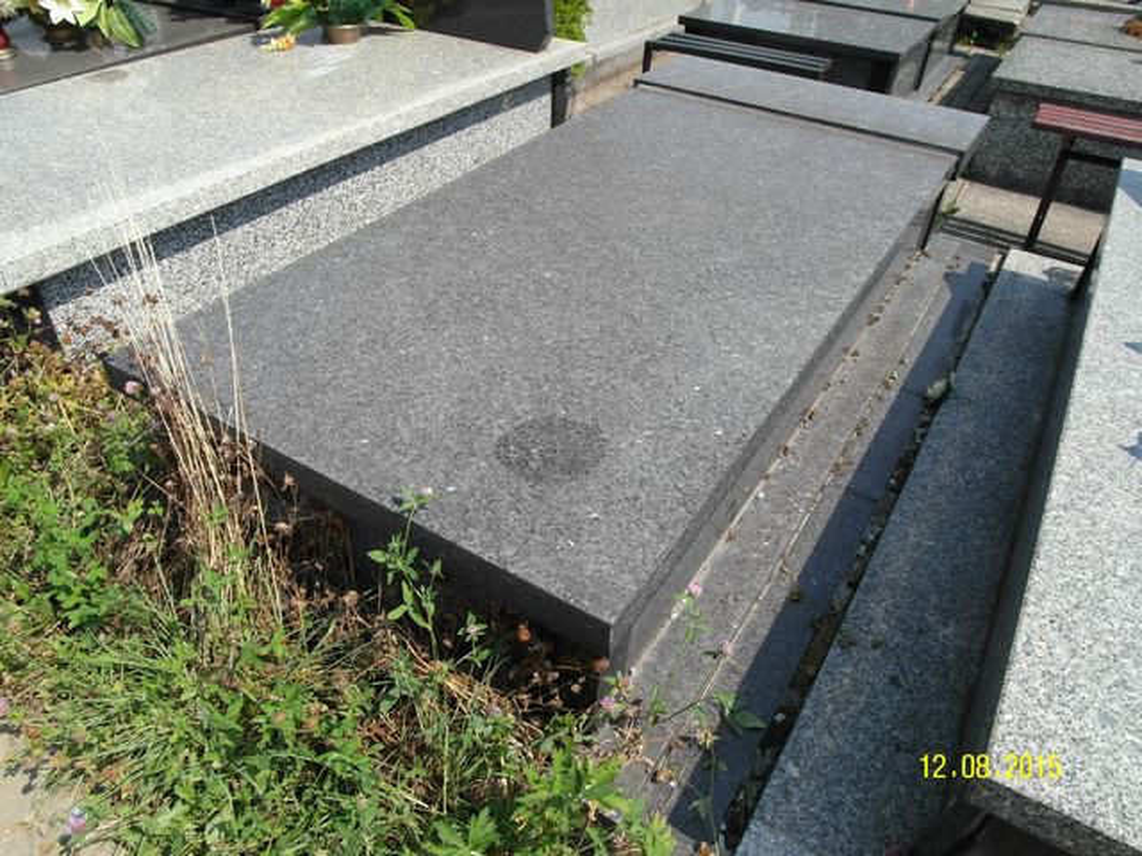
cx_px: 571
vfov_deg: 56.8
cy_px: 428
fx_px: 792
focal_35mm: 24
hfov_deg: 71.6
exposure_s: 1/350
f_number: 4.4
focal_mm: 5.2
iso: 80
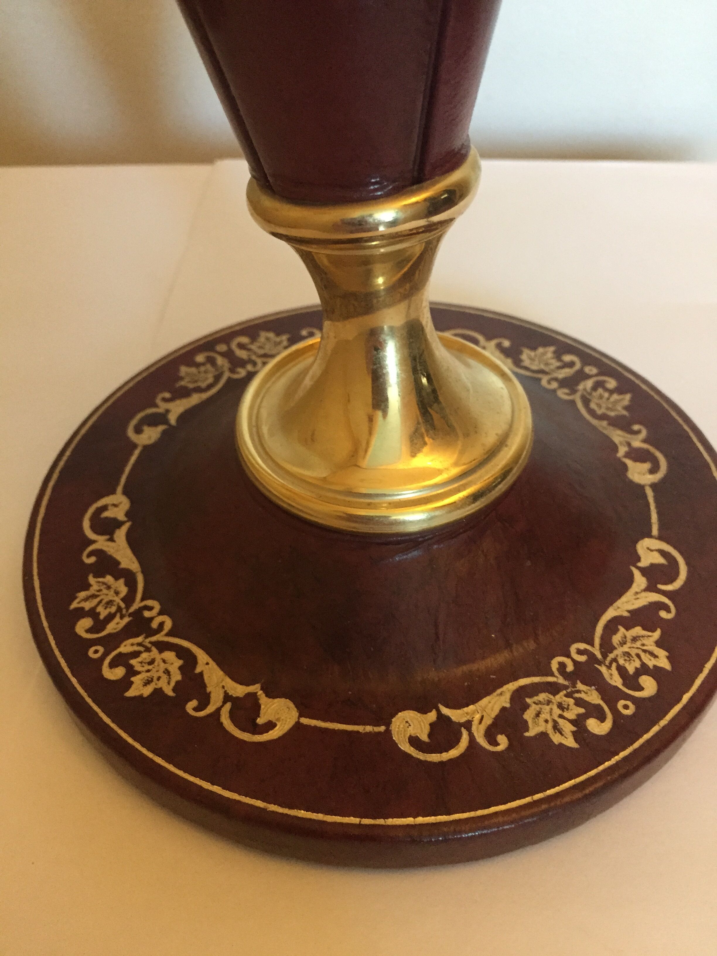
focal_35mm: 29
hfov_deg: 48.2
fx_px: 801
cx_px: 358
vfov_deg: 61.7
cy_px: 478
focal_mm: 4.15
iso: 250
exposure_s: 1/25
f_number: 2.2
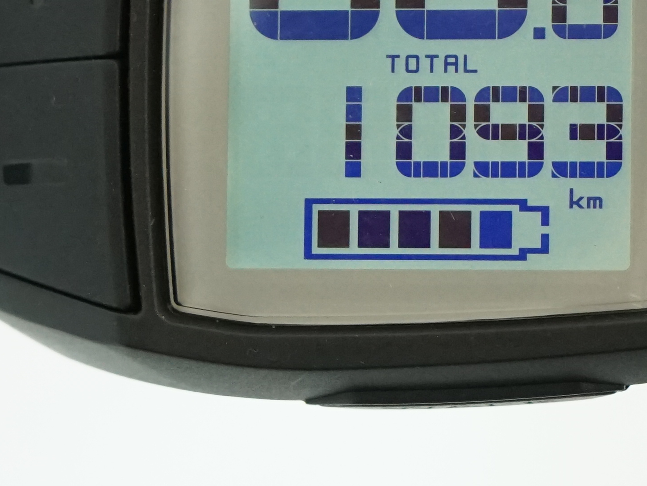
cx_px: 407
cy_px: 147
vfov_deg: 7.3
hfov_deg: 9.7
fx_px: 3795
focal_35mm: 203
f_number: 5.6
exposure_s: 1/200
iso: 2500
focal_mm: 51
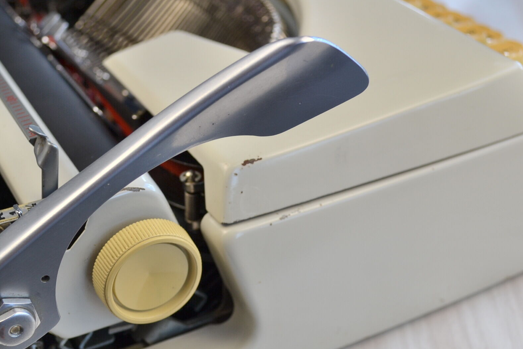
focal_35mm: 57
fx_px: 828
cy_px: 217
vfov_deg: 23.7
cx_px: 201
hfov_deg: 34.9
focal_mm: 26
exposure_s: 1/125
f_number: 5.6
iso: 220
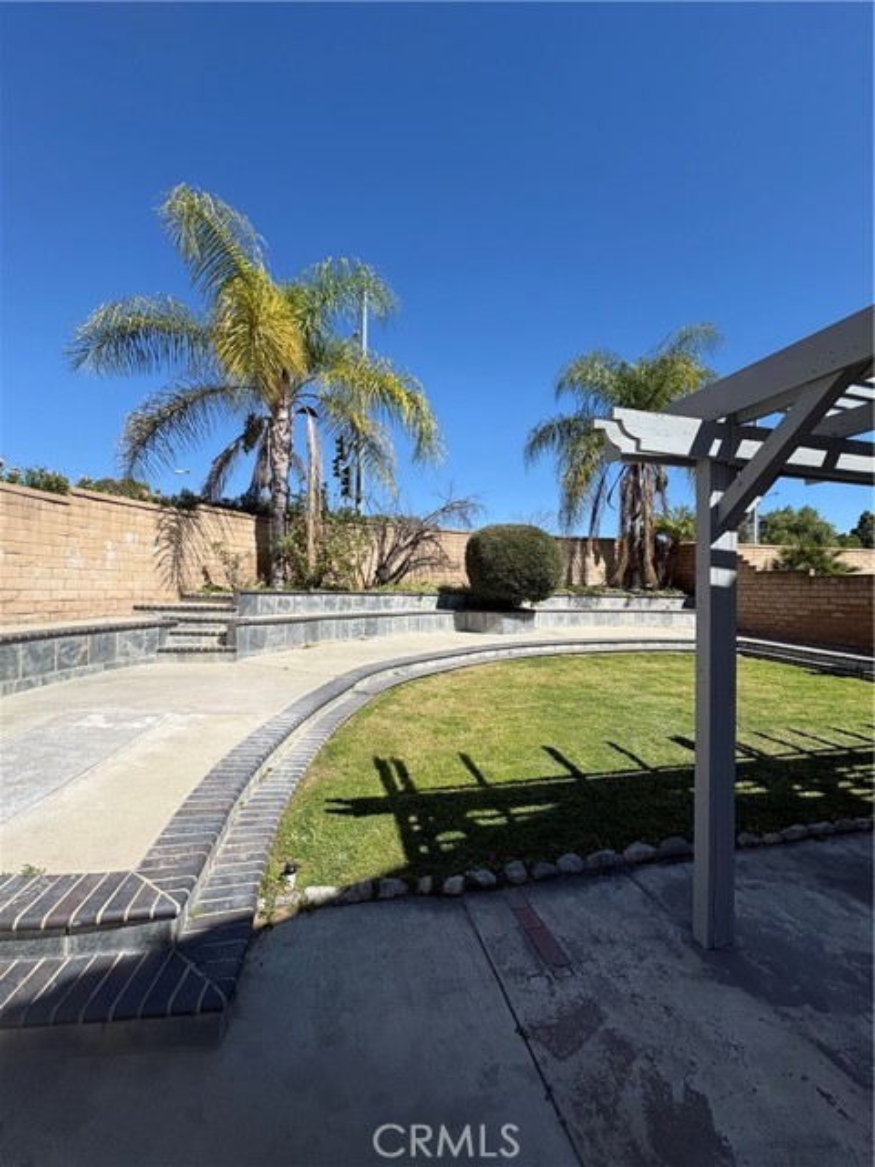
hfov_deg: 85.7
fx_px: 472
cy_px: 584
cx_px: 438
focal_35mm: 14
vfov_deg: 102.1
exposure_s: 1/1748
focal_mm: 2.22
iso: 50
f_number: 2.2
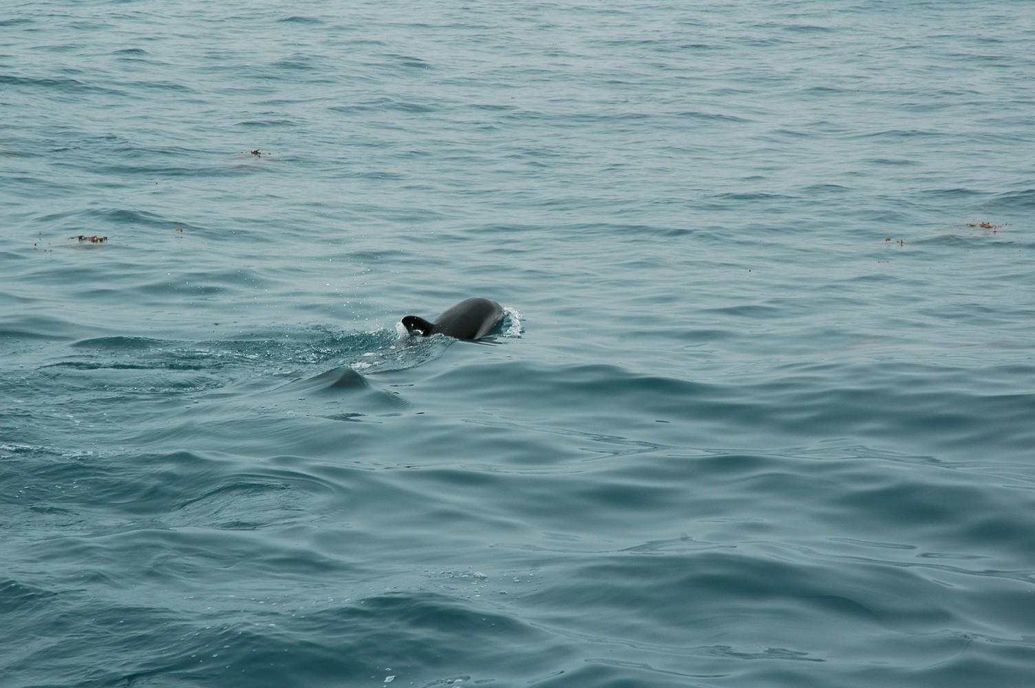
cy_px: 344
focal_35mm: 105
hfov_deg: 19.5
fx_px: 3016
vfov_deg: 13.0
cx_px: 518
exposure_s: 1/400
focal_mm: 70
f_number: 11
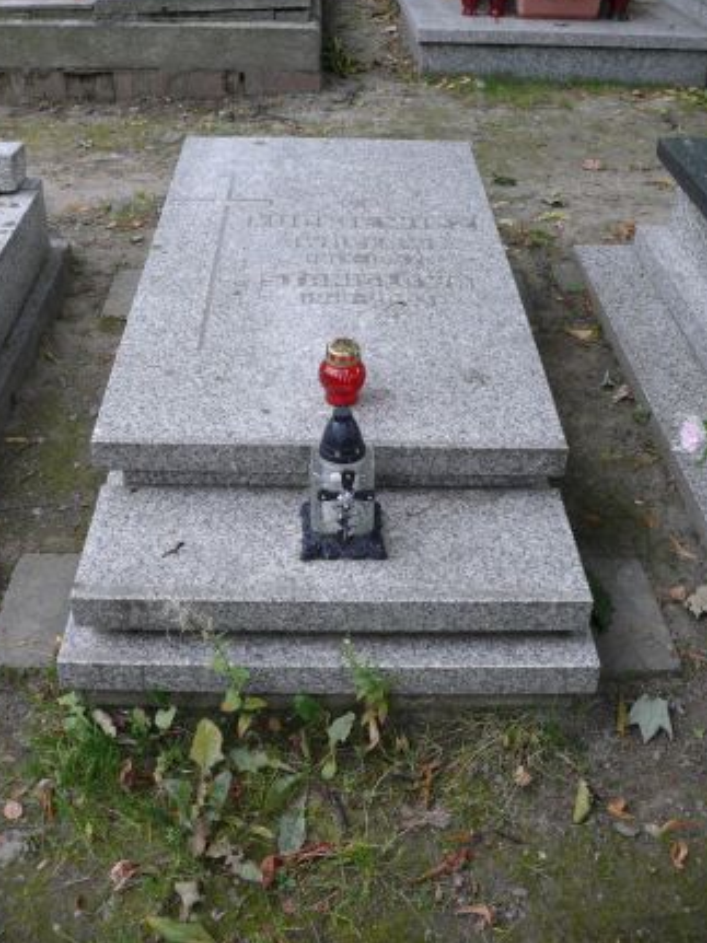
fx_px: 1063
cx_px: 328
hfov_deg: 36.8
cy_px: 422
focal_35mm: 39
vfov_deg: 47.8
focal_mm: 7.4
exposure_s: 1/60
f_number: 2.8
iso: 100
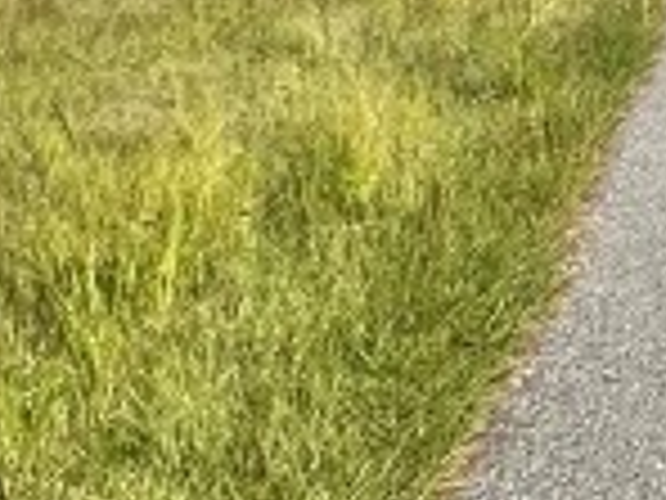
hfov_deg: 14.5
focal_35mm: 90
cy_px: -365
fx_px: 1732
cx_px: 1588
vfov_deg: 14.6
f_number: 1.8
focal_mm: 1.57
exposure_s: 1/1845
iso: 32
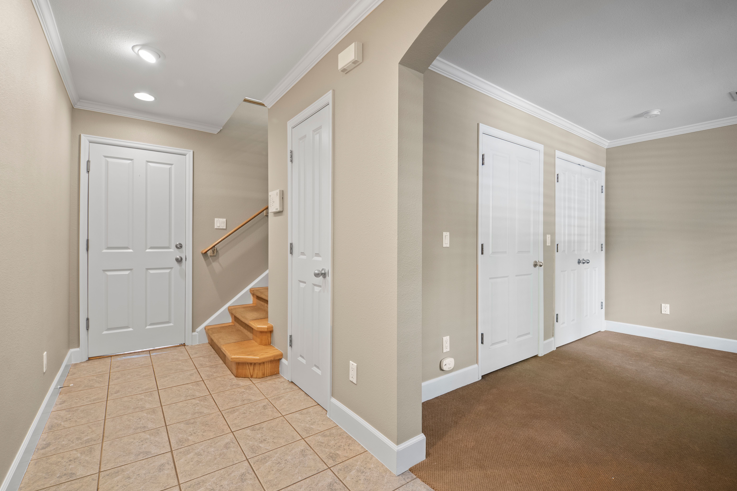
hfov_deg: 100.4
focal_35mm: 15
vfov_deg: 77.3
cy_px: 248
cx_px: 379
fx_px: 307
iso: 400
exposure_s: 1/2.5
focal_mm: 14
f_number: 6.3
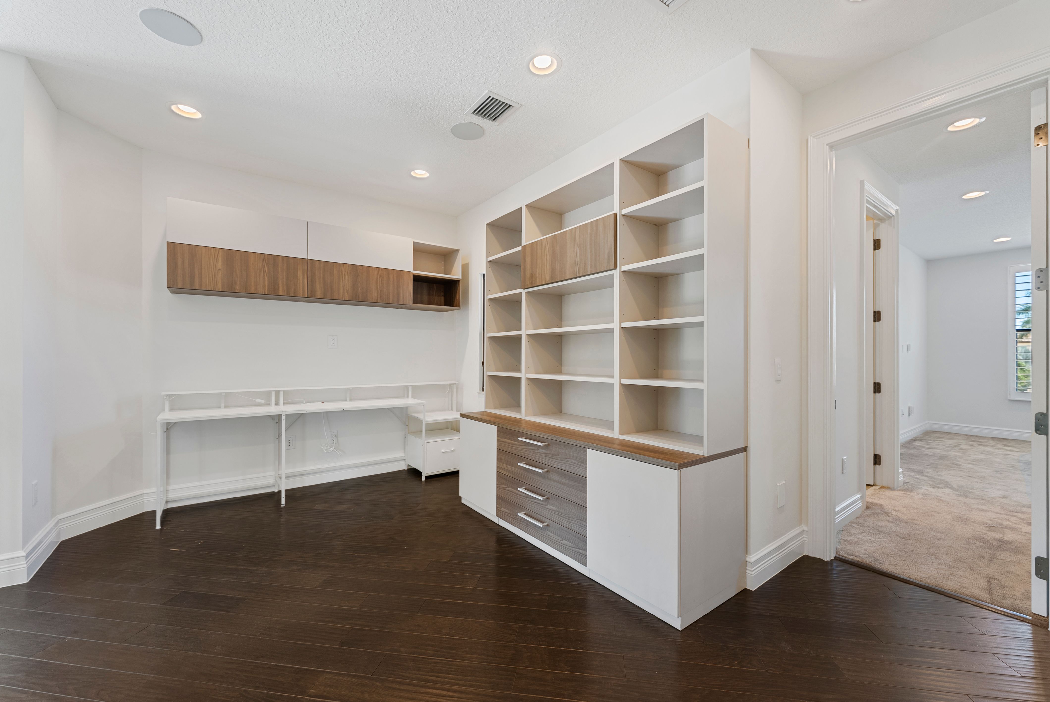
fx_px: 426
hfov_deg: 101.9
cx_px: 525
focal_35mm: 15
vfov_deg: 78.9
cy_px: 351
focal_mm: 14.6
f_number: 6.3
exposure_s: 1/20
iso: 200
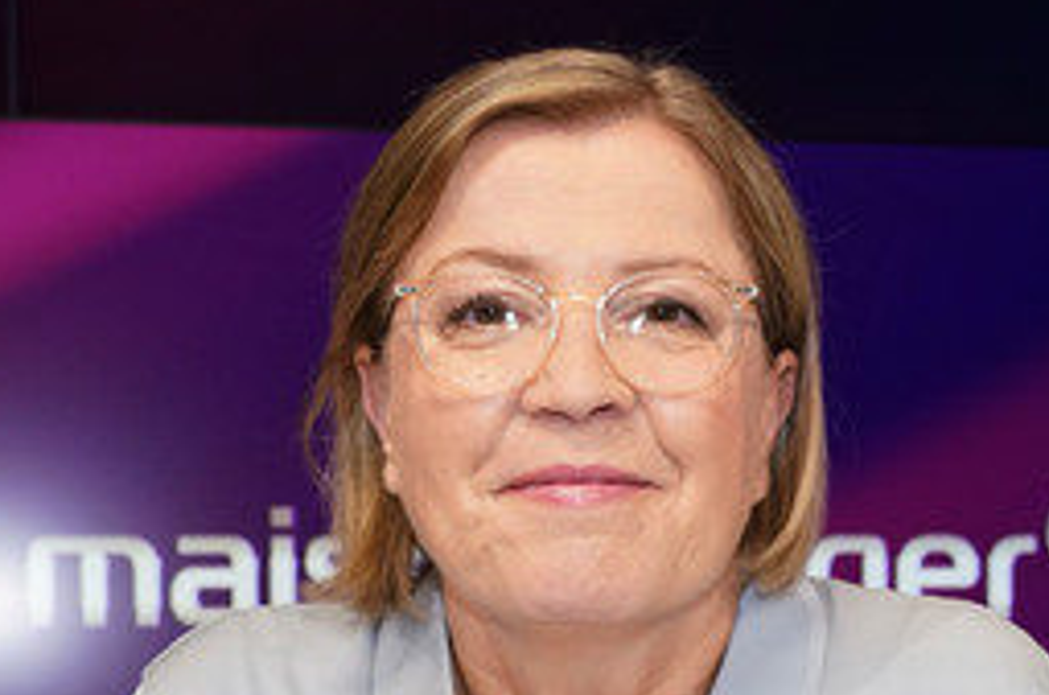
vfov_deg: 21.5
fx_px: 1803
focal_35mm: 62
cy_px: 592
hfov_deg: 32.4
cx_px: 607
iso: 2000
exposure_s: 1/125
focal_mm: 35
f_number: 5.6
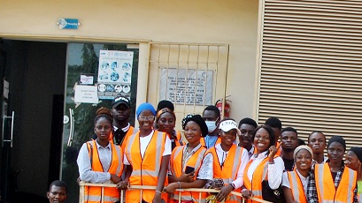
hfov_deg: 13.2
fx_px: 1550
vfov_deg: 7.4
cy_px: 254
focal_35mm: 162
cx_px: 296
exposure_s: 1/160
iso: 100
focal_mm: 35
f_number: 6.3
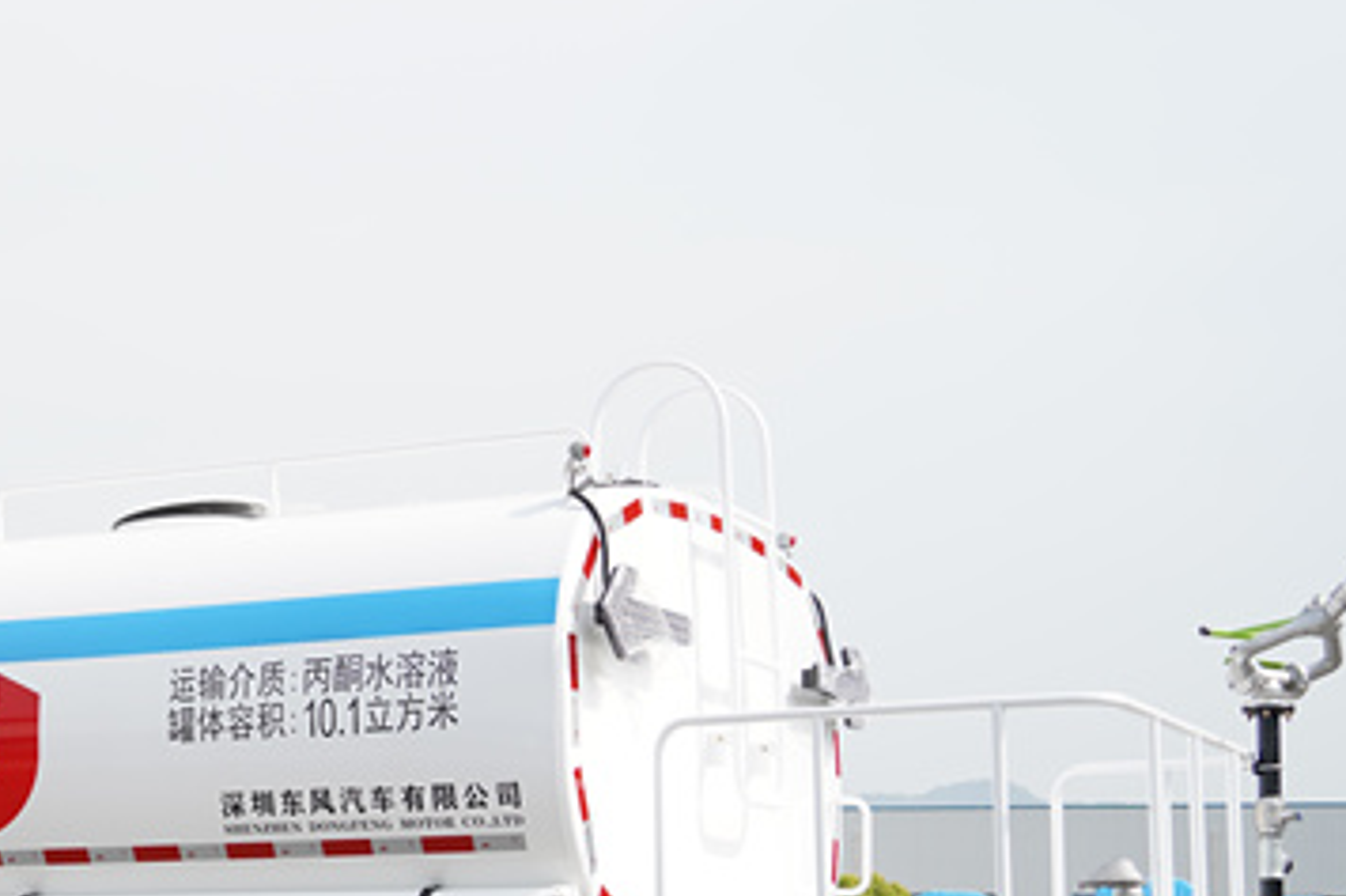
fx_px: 3027
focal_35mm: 81
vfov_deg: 16.7
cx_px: 38
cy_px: 739
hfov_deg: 24.1
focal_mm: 36
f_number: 3.2
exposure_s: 1/1250
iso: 125
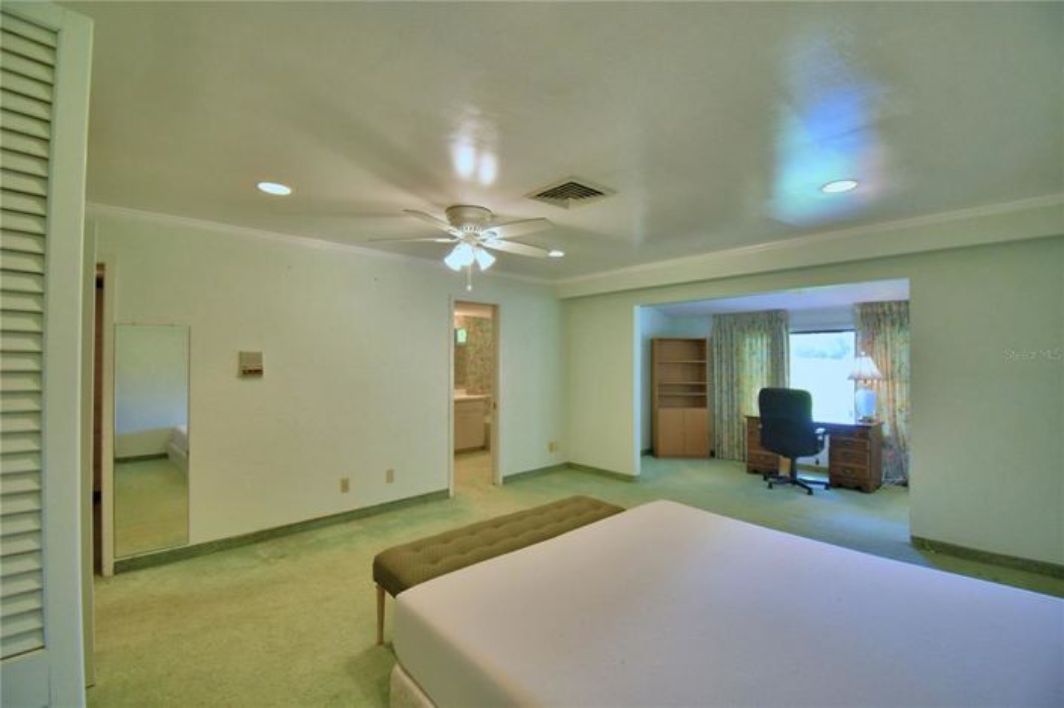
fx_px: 443
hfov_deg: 100.4
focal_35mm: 15
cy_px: 354
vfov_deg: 77.2
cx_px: 532
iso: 400
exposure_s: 1/100
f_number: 4.5
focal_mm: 10
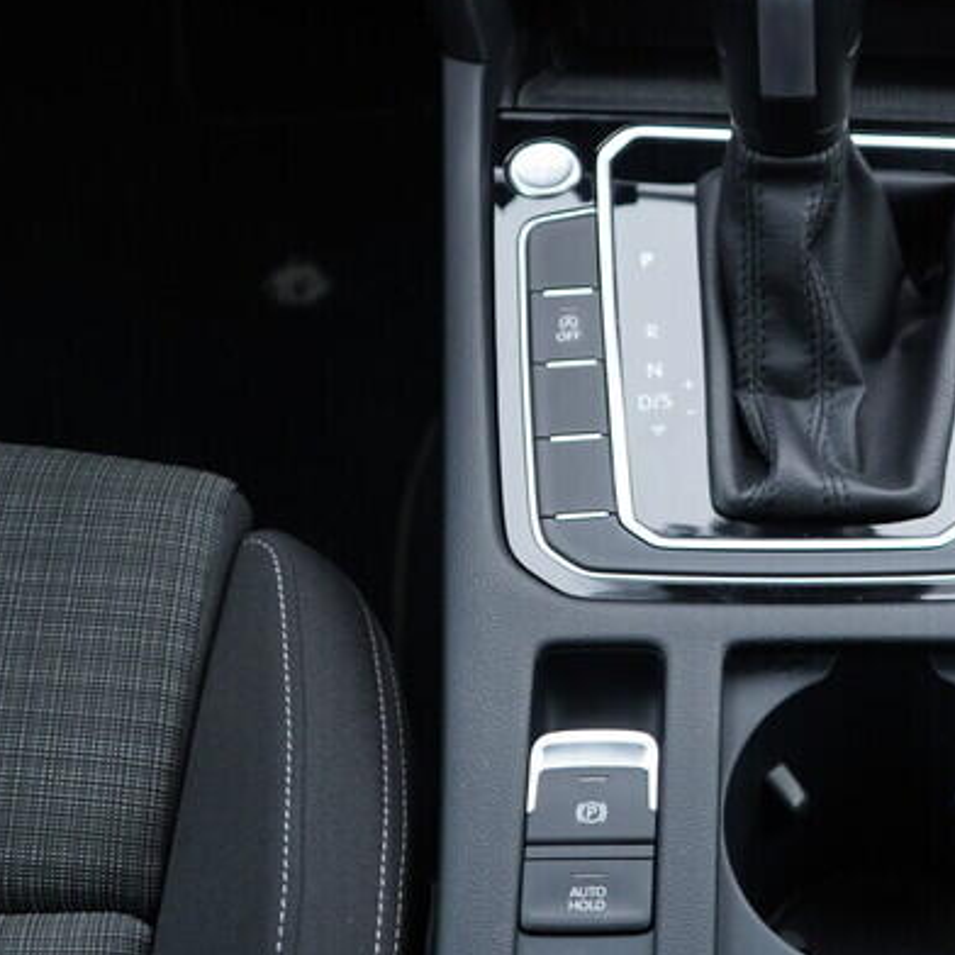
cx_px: 862
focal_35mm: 80
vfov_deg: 21.6
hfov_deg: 21.2
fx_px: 2497
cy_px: 352
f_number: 2.8
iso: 200
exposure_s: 1/40
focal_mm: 24
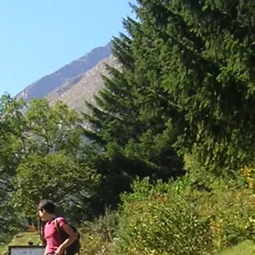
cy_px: 229
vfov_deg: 10.5
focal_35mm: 165
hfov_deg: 10.6
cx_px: 80
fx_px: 1375
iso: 50
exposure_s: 1/213
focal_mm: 5.7
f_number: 4.9
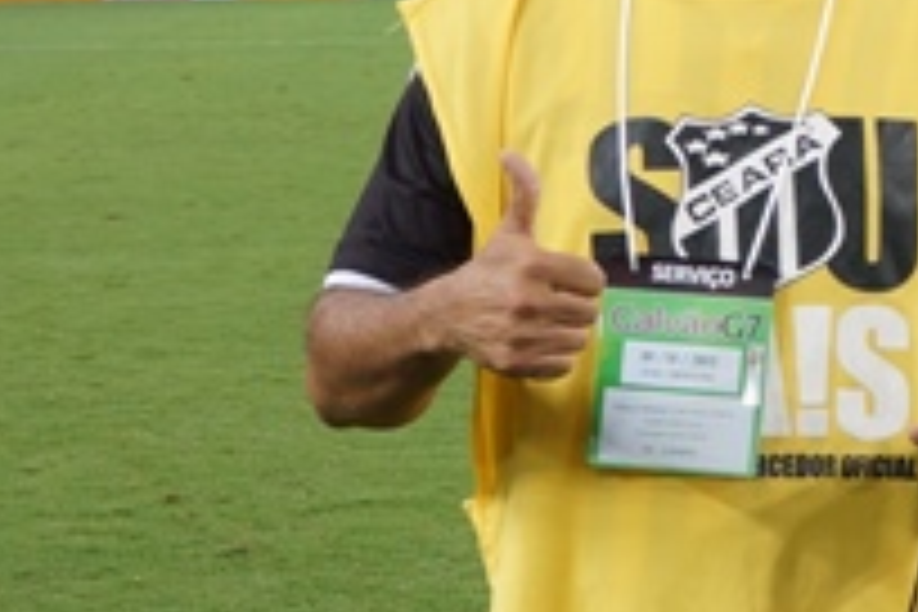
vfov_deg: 12.7
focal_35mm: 106
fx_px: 2703
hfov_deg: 18.9
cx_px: 828
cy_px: 621
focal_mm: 18
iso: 200
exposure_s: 1/100
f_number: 5
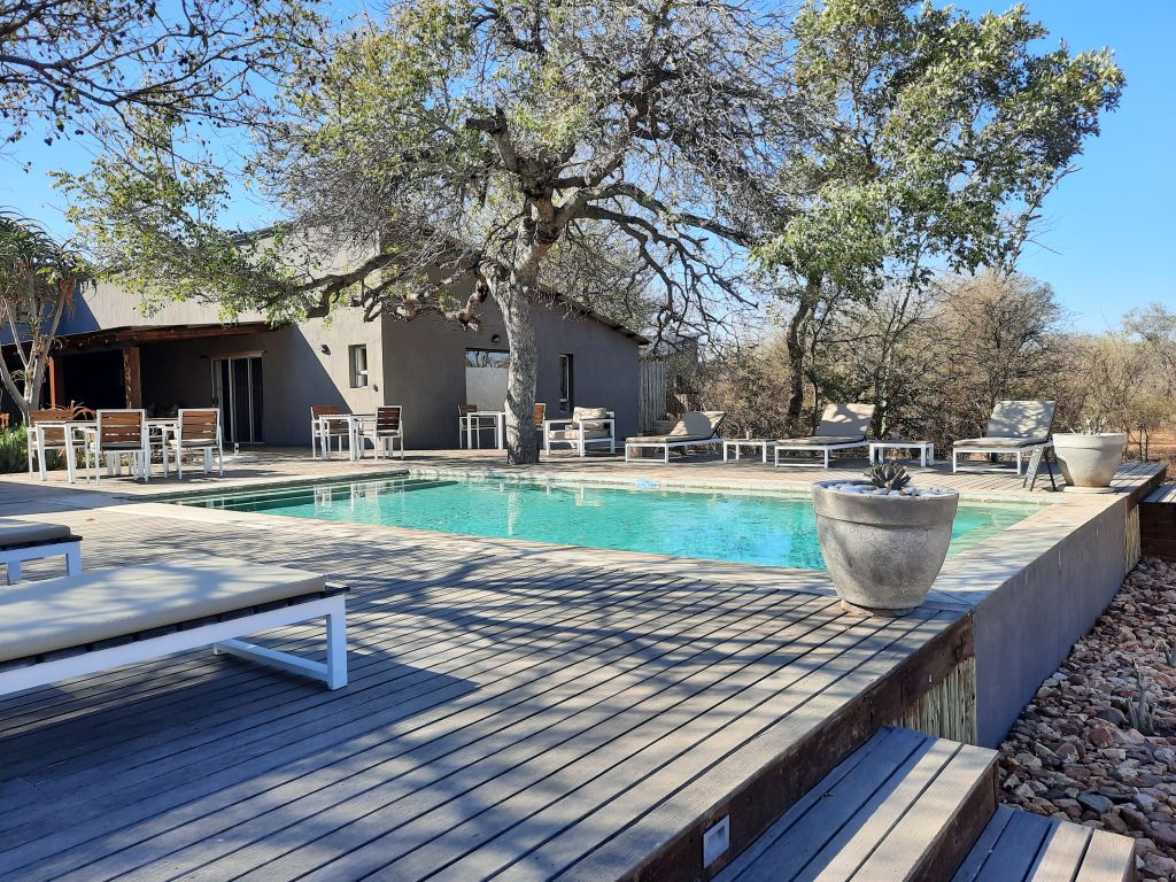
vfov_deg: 54.9
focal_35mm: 25
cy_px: 441
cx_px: 588
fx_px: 849
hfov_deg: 69.4
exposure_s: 1/394
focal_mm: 4.6
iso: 32
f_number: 2
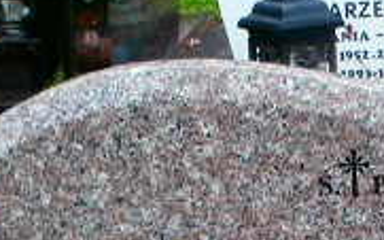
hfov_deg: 9.7
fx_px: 2239
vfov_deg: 6.1
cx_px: 409
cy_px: 327
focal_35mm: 214
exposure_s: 1/50
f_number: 4.5
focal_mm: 10.11
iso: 200
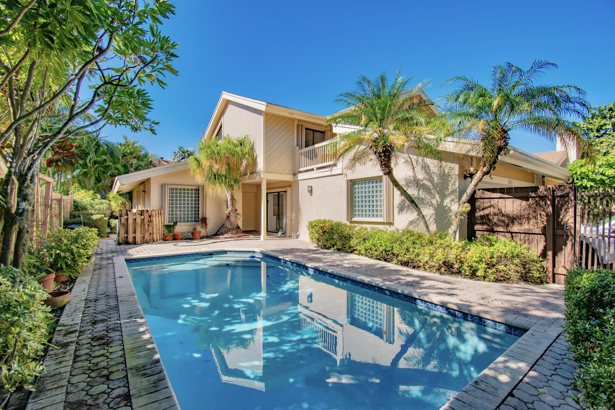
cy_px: 205
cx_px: 308
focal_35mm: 15
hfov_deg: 100.4
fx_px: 256
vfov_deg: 77.3
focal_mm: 10
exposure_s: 1/320
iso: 200
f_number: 9
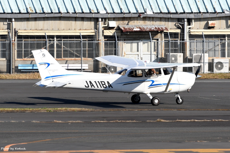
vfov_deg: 2.3
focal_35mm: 600
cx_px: 115
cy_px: 76
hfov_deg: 3.4
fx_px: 3834
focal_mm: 400
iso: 400
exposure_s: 1/1000
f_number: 8
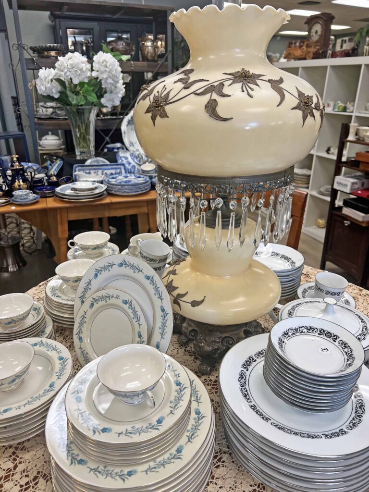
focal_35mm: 26
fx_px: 370
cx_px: 184
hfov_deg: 53.1
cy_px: 246
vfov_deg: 67.3
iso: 100
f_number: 1.5
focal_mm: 5.7
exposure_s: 1/120
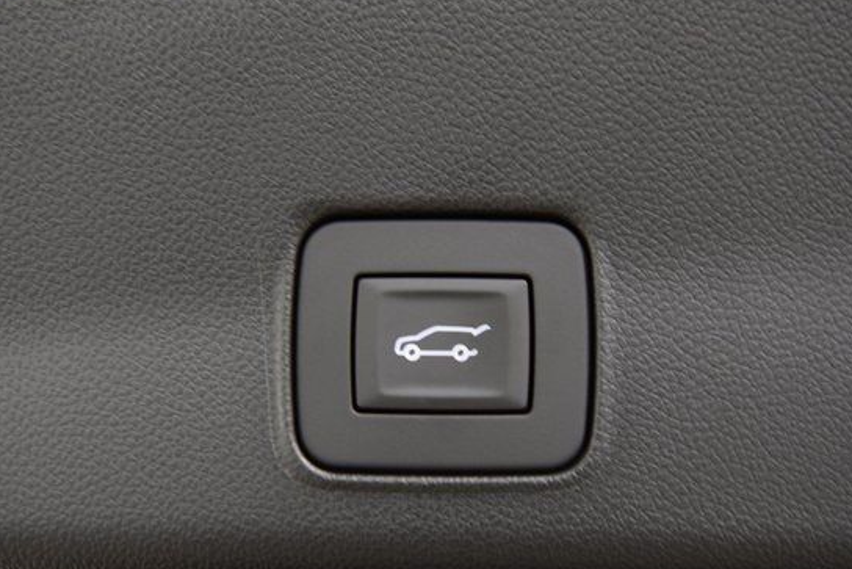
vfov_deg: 20.3
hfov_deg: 30.1
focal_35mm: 67
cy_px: 314
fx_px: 1586
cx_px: 409
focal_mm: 38
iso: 1600
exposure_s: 1/30
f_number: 2.8
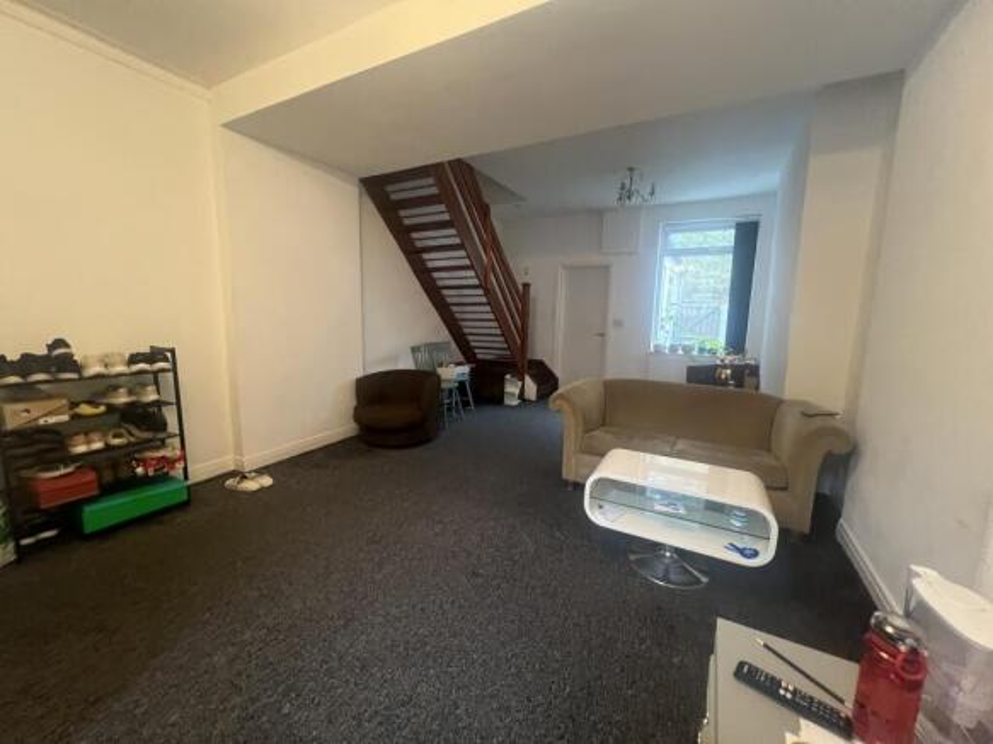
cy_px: 372
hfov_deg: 106.2
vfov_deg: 89.9
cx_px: 496
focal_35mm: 13
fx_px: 373
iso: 640
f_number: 1.8
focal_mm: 1.57
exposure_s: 1/50
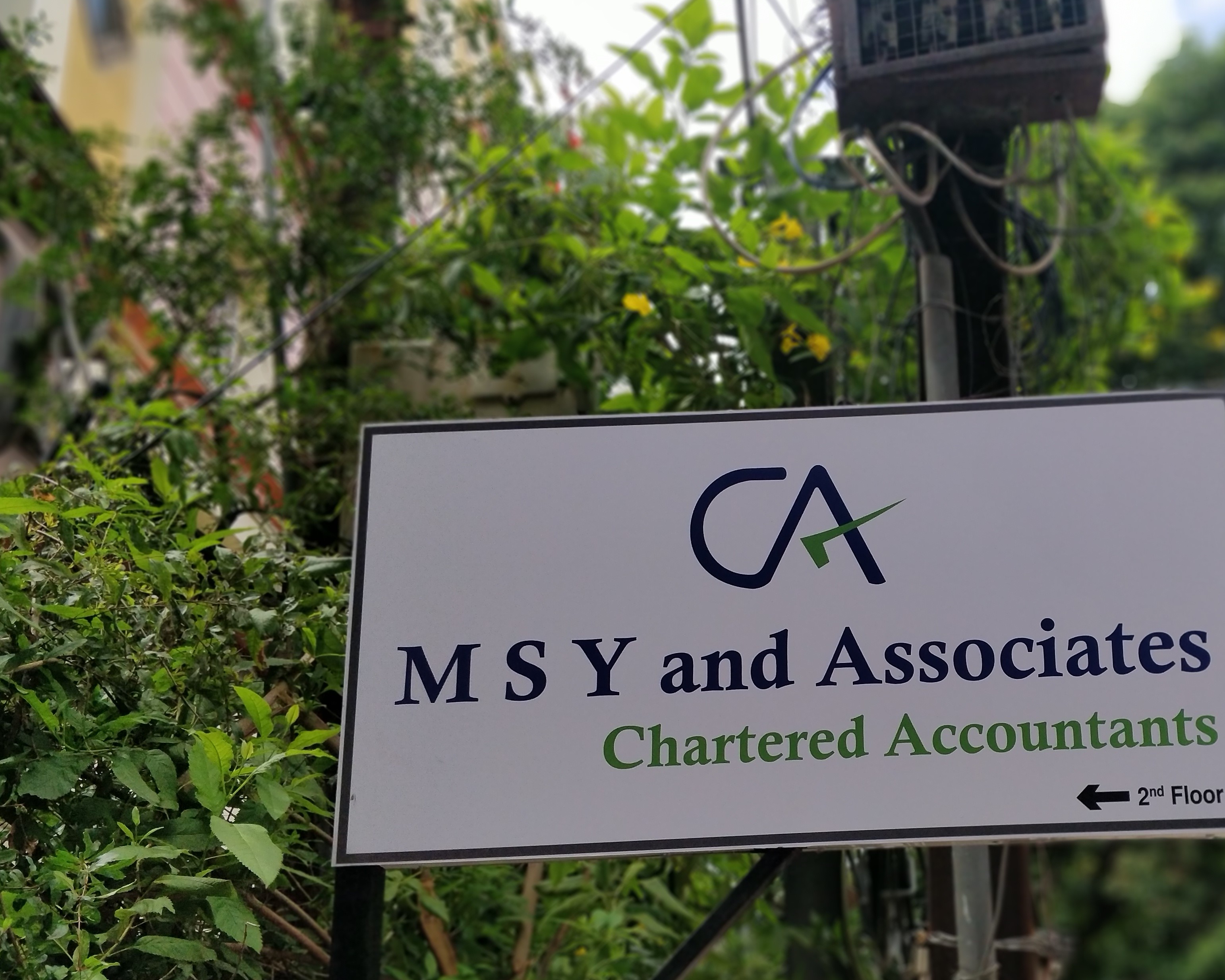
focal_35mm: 35
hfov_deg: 49.9
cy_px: 640
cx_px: 883
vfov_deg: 41.8
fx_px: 1269
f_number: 1.7
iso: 320
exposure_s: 1/1285
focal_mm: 4.1
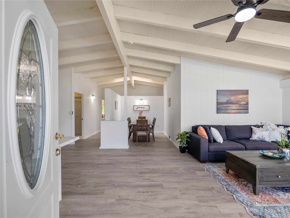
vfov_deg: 85.7
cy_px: 109
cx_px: 145
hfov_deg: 102.0
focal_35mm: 14
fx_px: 117
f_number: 4
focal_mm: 7
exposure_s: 1/500
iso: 200
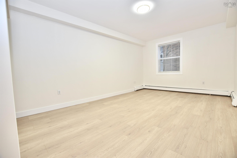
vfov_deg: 77.3
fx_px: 99
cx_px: 118
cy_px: 79
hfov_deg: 100.4
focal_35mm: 15
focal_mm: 10
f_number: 3.5
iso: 200
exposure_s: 1/8
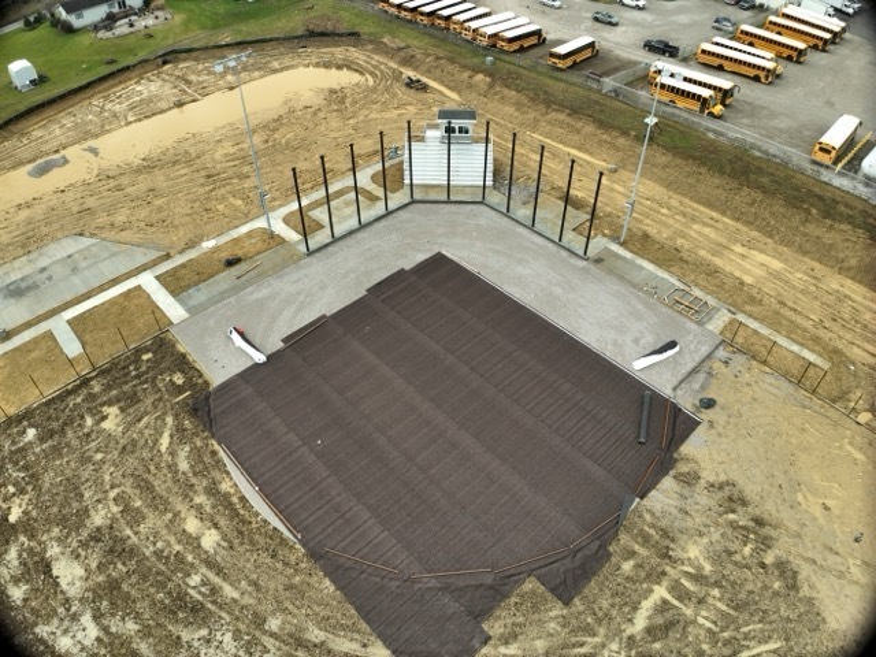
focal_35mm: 24
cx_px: 438
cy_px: 328
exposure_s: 1/250
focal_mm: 12.29
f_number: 2.8
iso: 100
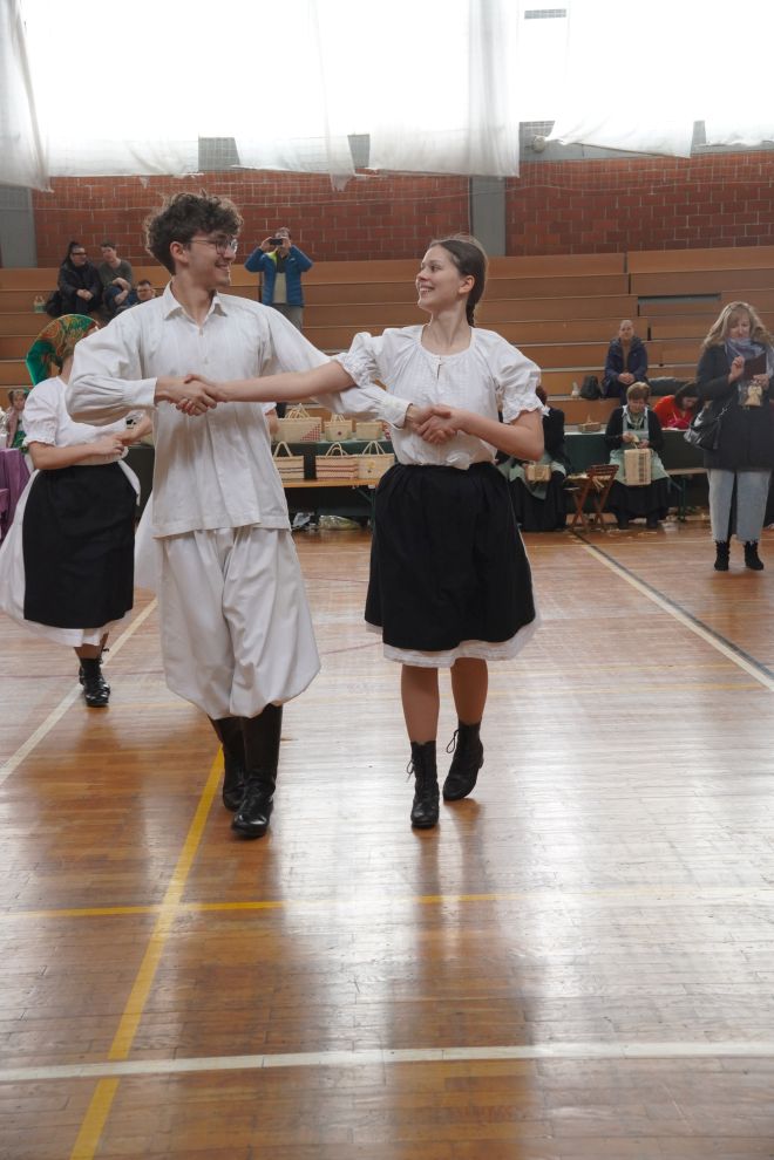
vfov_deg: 41.6
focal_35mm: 47
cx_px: 387
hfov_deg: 28.4
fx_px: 1529
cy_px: 580
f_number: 5
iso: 1000
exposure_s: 1/200
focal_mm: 31.6
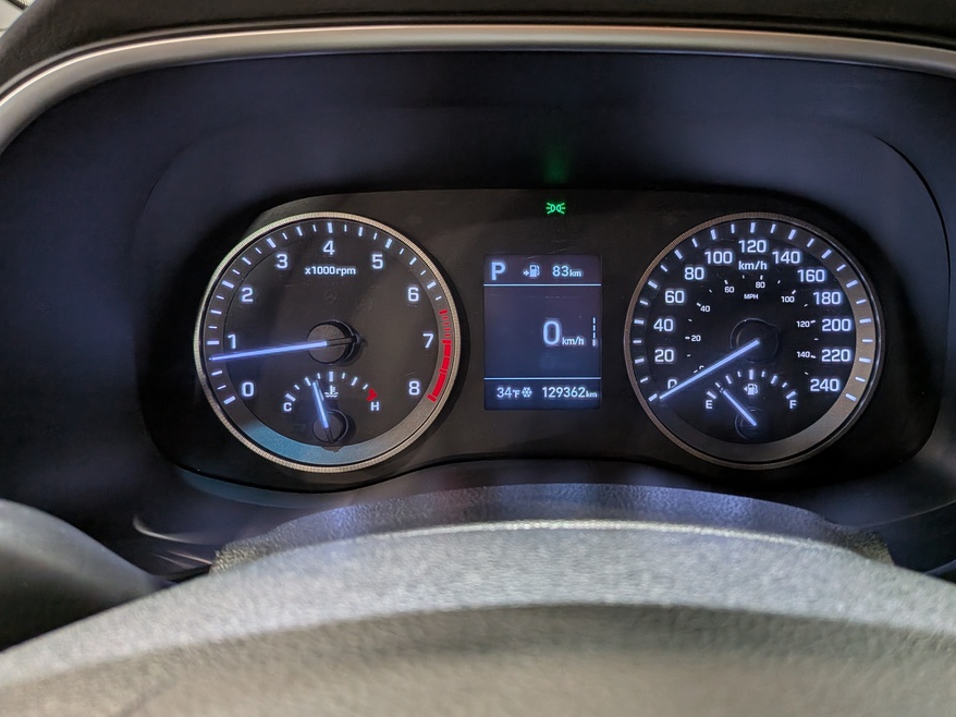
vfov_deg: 49.6
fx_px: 773
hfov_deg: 63.1
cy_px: 308
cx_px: 552
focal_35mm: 28
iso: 31
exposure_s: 1/85.4
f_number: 1.7
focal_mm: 4.53
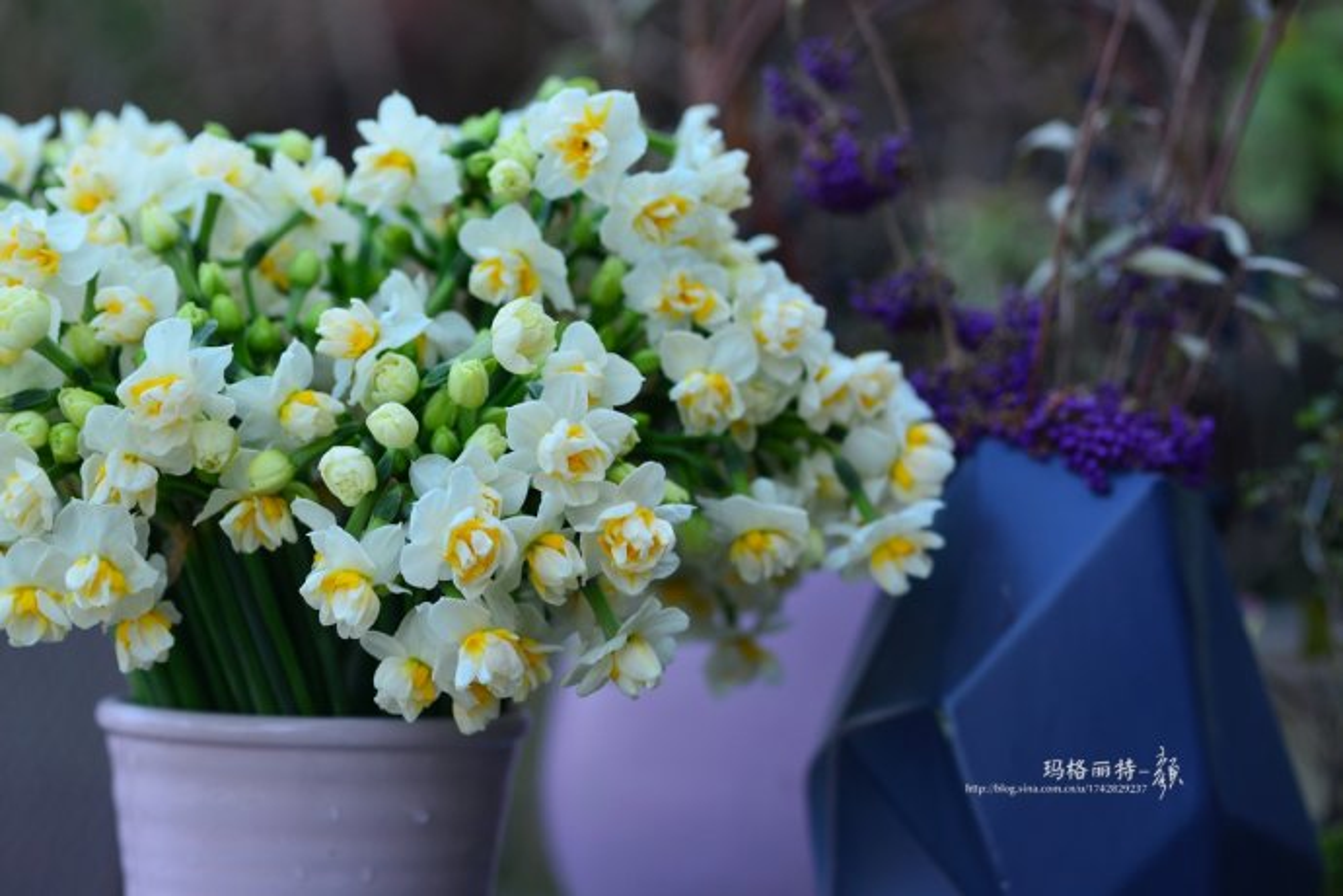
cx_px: 672
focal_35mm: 105
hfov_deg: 19.5
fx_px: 3917
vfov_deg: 13.0
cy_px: 448
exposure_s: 1/320
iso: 400
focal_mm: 105
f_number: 4.5
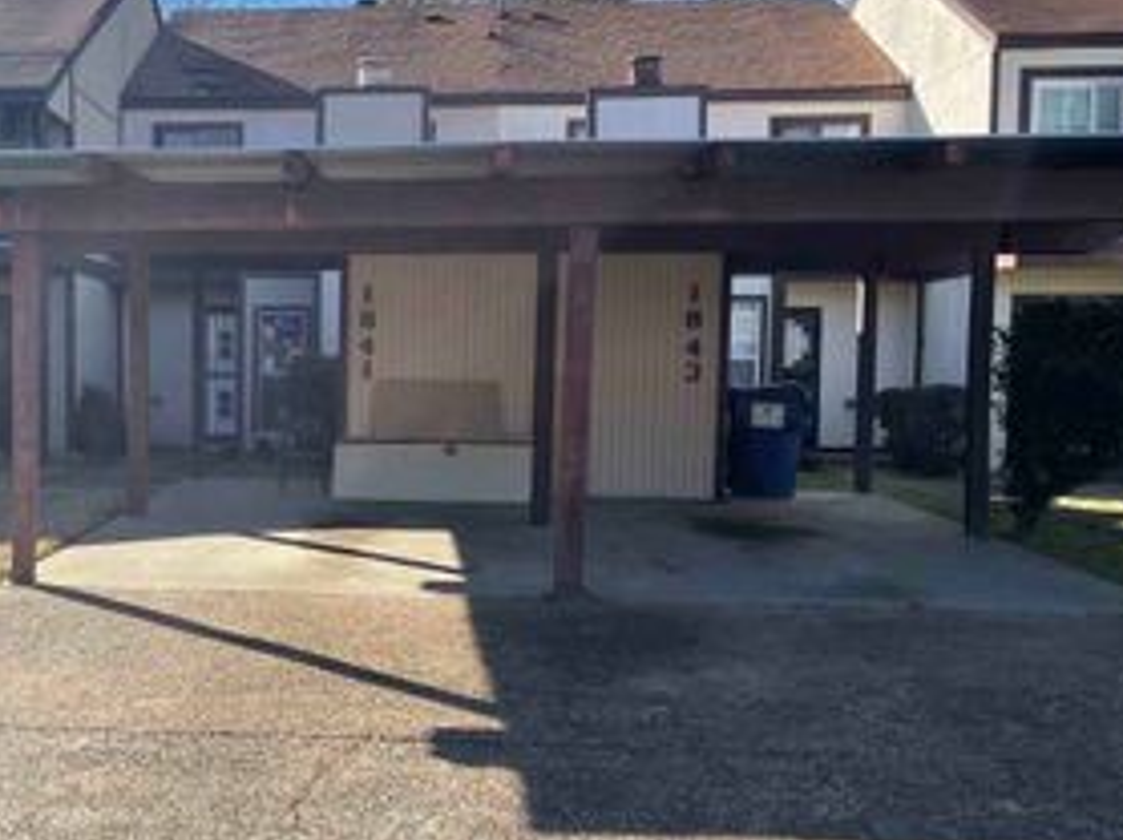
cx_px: 254
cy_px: 470
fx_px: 1459
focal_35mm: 45
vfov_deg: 32.1
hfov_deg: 40.7
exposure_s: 1/1553
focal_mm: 5.1
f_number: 1.6
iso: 32
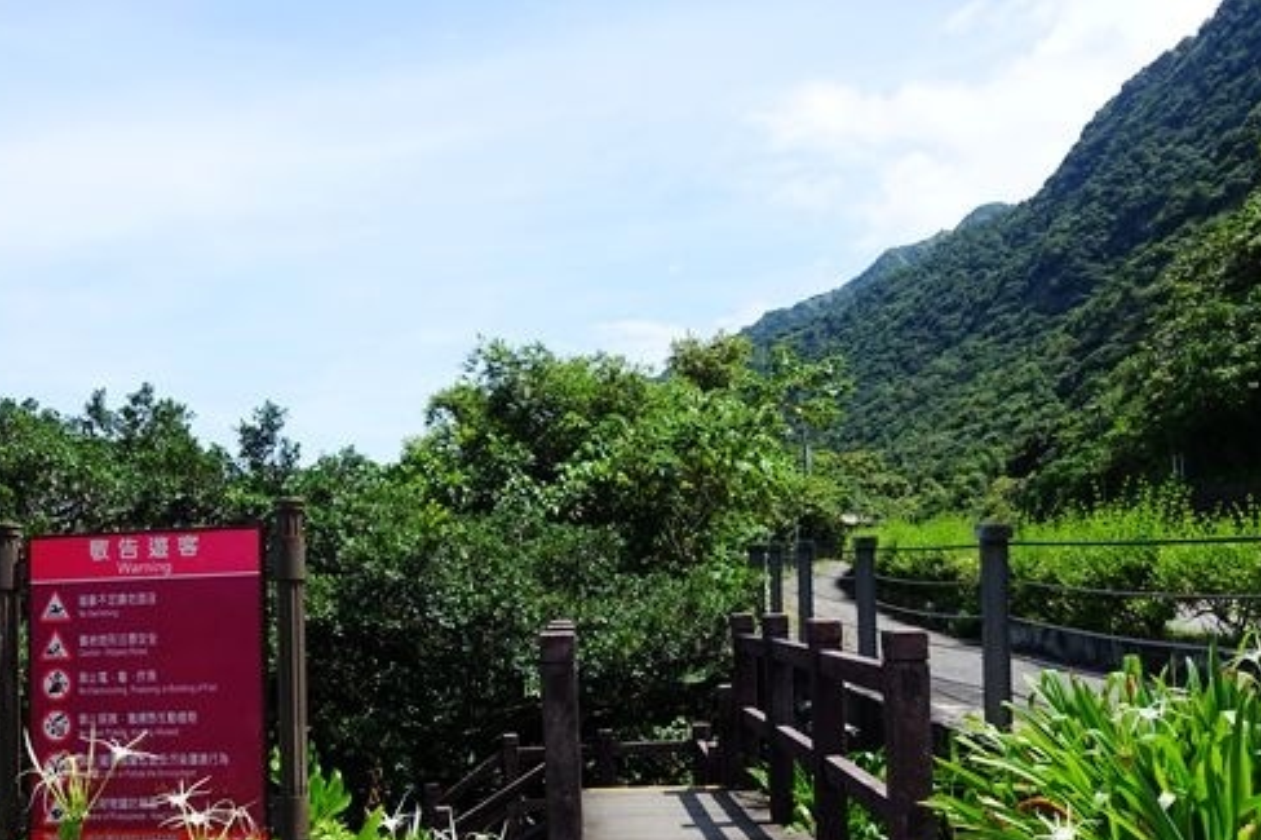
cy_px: 557
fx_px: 1120
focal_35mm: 32
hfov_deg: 58.0
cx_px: 475
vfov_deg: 40.6
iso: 125
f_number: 5.6
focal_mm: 8.8
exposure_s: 1/400
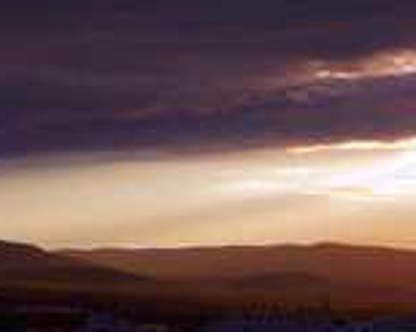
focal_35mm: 175
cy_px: -82
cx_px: 589
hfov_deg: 10.7
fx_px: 2153
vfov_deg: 8.7
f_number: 5.6
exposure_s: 1/320
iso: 100
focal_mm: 24
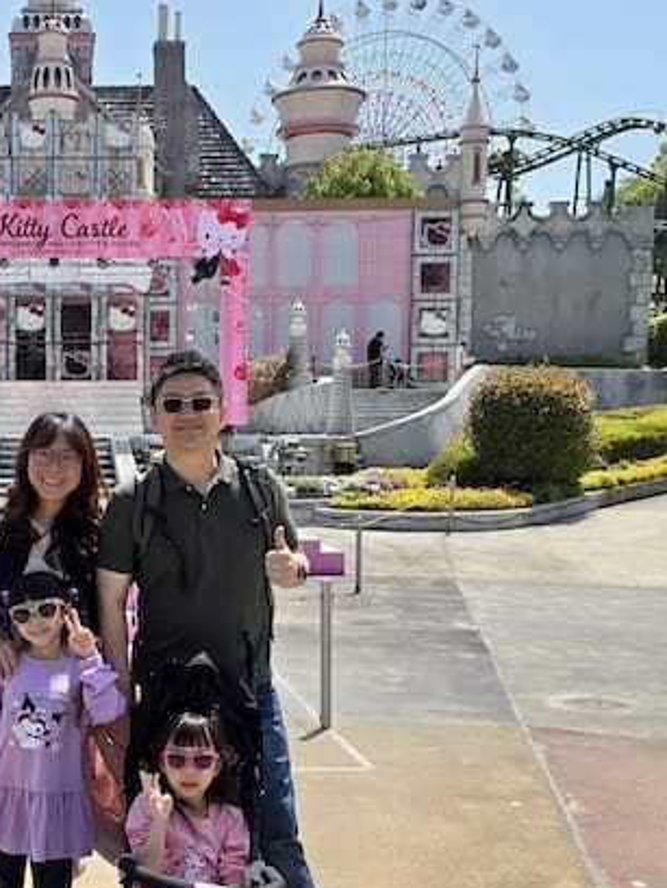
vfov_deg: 42.1
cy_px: 449
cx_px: 72
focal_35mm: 45
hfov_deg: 30.8
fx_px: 1156
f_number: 1.7
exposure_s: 1/833
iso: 12
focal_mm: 6.3
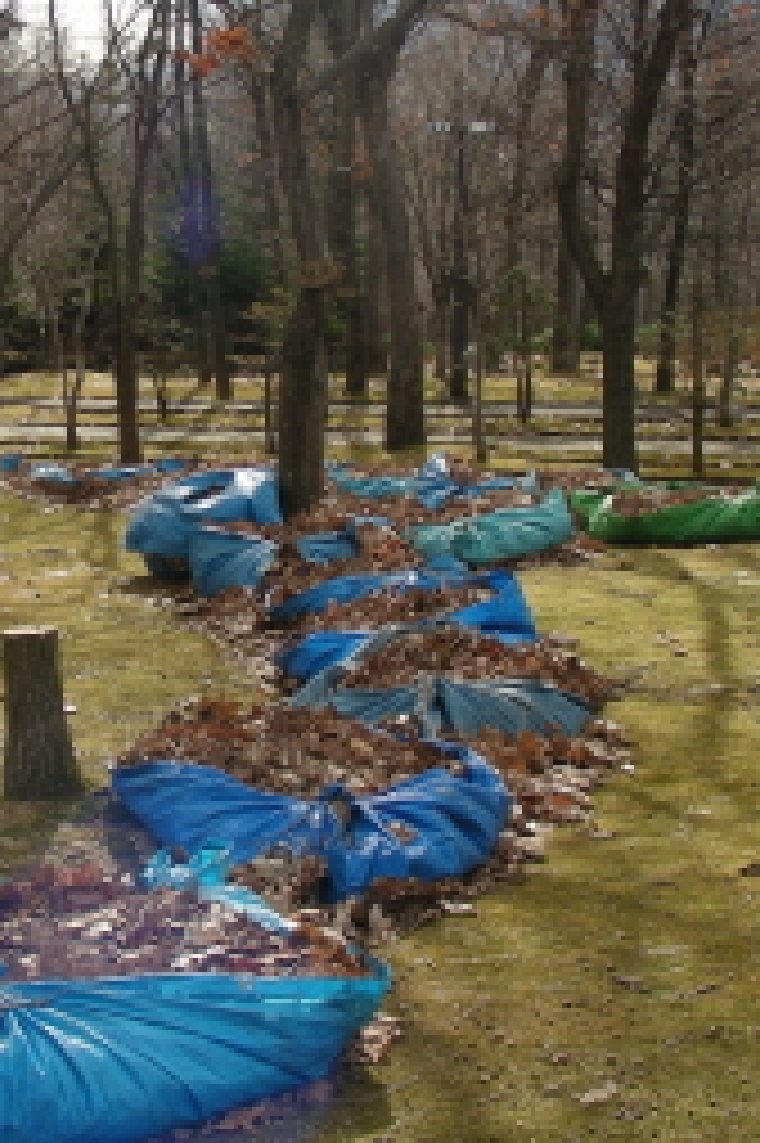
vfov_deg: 28.8
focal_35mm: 70
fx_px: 2220
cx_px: 196
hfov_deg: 19.3
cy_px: 468
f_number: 4
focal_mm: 6.3
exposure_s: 1/160
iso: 50
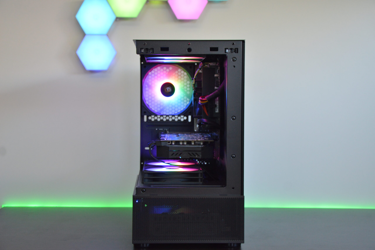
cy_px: 125
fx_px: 656
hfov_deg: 31.9
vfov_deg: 21.5
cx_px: 188
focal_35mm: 63
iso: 800
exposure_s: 1/60
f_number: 4.8
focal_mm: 42
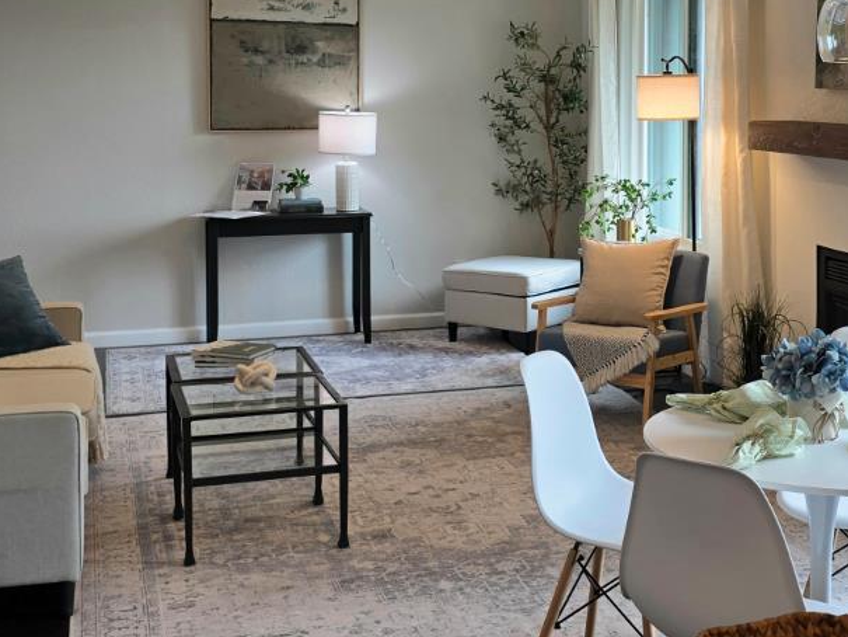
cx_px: 573
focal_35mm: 57
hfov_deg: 33.4
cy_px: 170
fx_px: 1397
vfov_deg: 25.4
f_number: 1.7
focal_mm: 6.3
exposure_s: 1/120
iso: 50
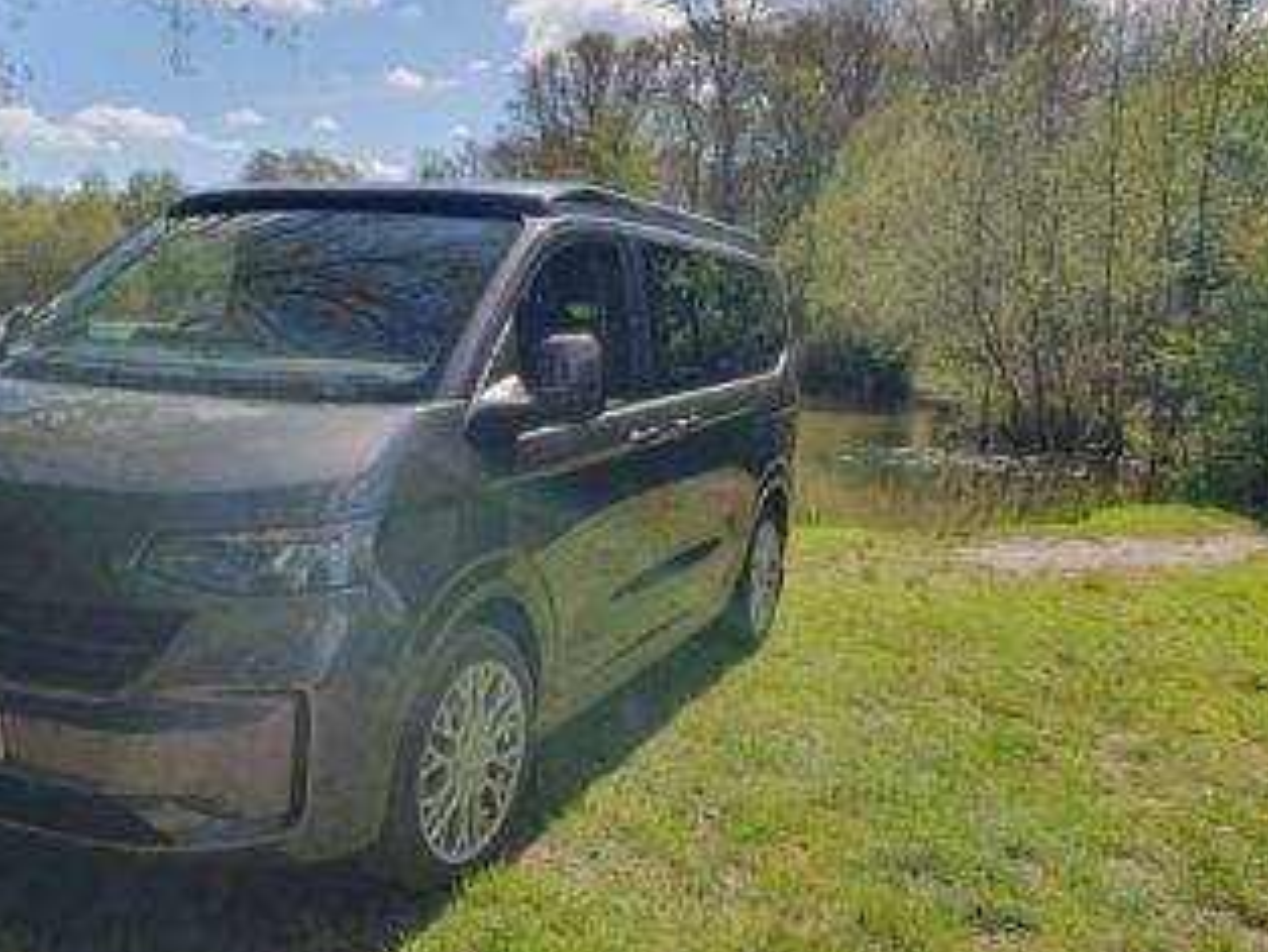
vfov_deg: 42.9
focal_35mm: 33
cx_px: 509
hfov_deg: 54.9
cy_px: 522
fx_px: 1210
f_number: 2.4
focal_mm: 4.32
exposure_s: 1/1316
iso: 50
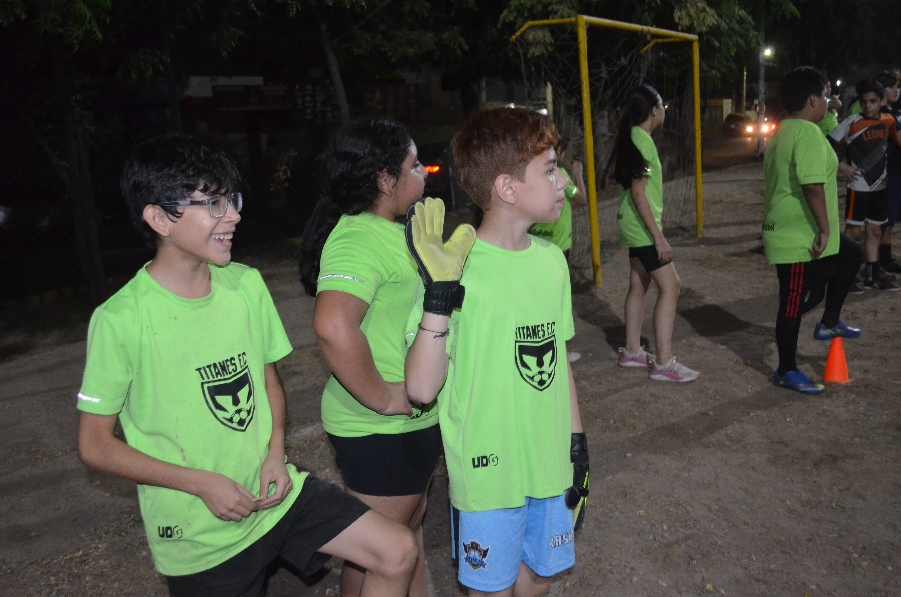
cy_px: 298
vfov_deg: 36.7
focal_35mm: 36
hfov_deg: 53.2
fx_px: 899
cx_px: 450
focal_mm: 24
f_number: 4
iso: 3200
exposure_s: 1/60
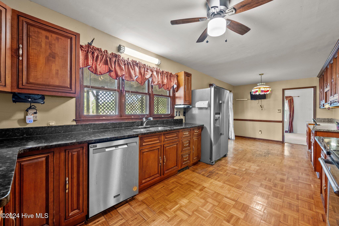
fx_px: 132
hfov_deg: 104.3
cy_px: 113
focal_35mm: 14
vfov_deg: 81.2
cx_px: 170
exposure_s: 1/1.67
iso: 800
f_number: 7.1
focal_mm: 14
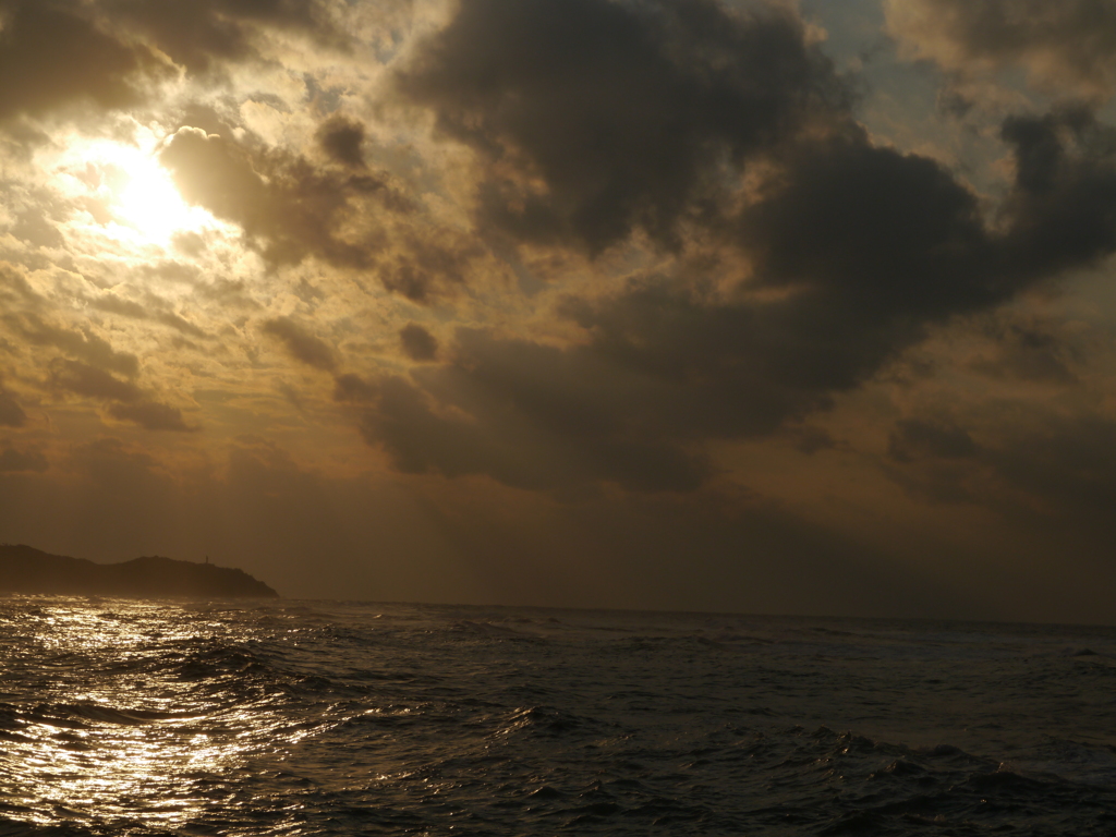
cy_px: 418
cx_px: 558
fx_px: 2708
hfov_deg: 23.3
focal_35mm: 84
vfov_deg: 17.6
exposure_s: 1/2000
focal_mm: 42
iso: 160
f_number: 10
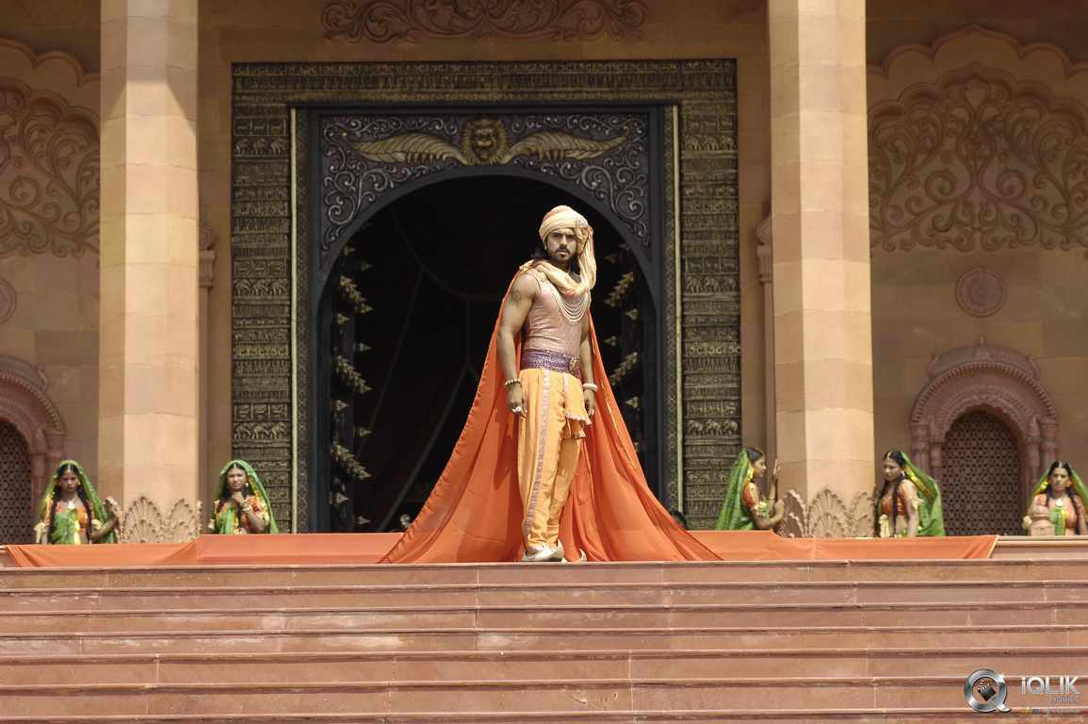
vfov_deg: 8.7
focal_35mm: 158
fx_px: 4756
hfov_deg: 13.1
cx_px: 544
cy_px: 362
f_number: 6.3
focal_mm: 105
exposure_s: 1/500
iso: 200
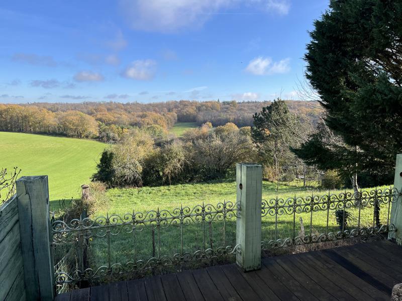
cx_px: 201
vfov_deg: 53.1
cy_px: 150
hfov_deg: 67.3
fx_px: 302
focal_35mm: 26
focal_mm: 5.1
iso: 50
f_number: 1.6
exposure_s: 1/1776
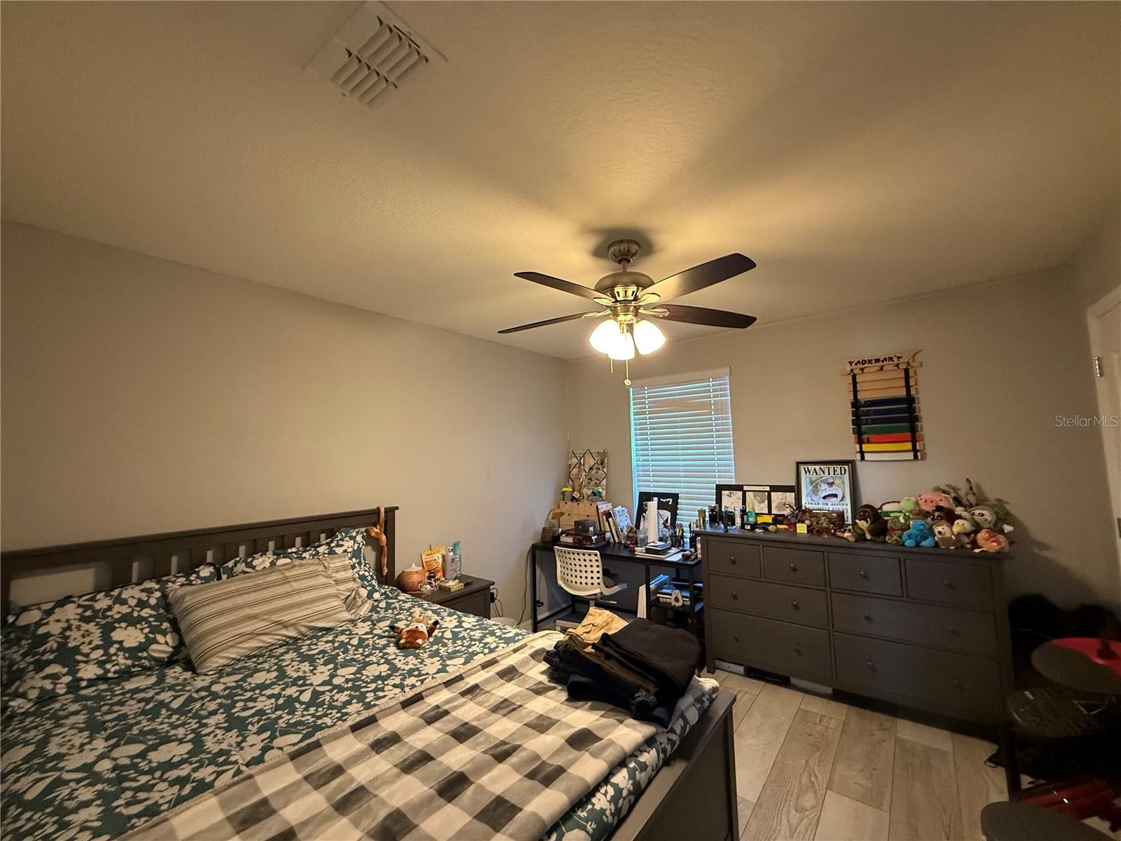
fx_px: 453
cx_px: 560
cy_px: 420
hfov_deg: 102.1
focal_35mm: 14
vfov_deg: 85.7
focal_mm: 2.22
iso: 640
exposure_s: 1/60
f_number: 2.2
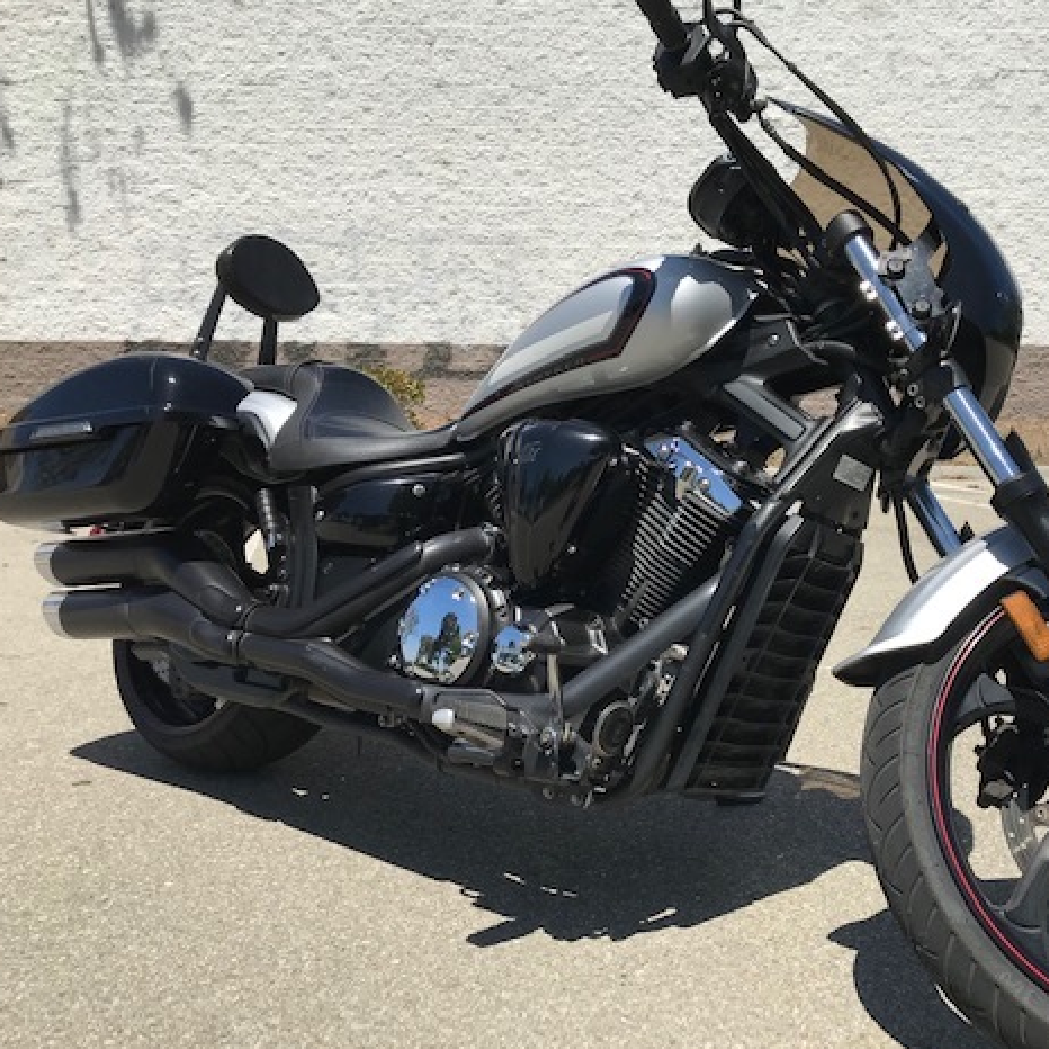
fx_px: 1166
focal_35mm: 34
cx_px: 687
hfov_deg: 47.8
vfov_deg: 48.4
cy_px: 538
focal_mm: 3.99
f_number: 1.8
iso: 20
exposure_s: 1/3300
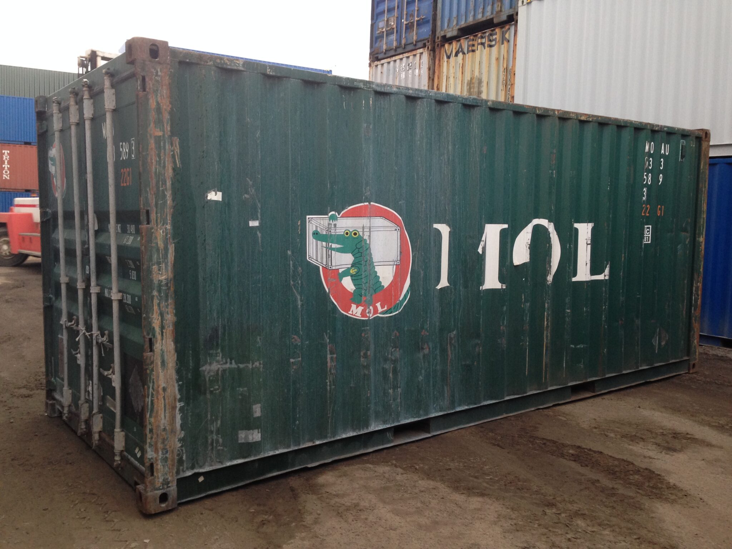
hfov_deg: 55.4
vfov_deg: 42.9
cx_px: 366
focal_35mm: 33
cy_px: 274
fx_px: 698
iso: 100
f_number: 2.4
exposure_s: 1/20
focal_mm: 4.12
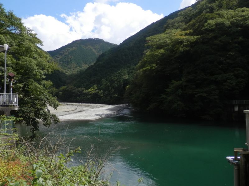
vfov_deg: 54.9
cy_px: 93
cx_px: 124
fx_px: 180
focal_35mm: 25
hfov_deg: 69.4
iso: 80
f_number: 3
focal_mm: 4.5
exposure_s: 1/1000
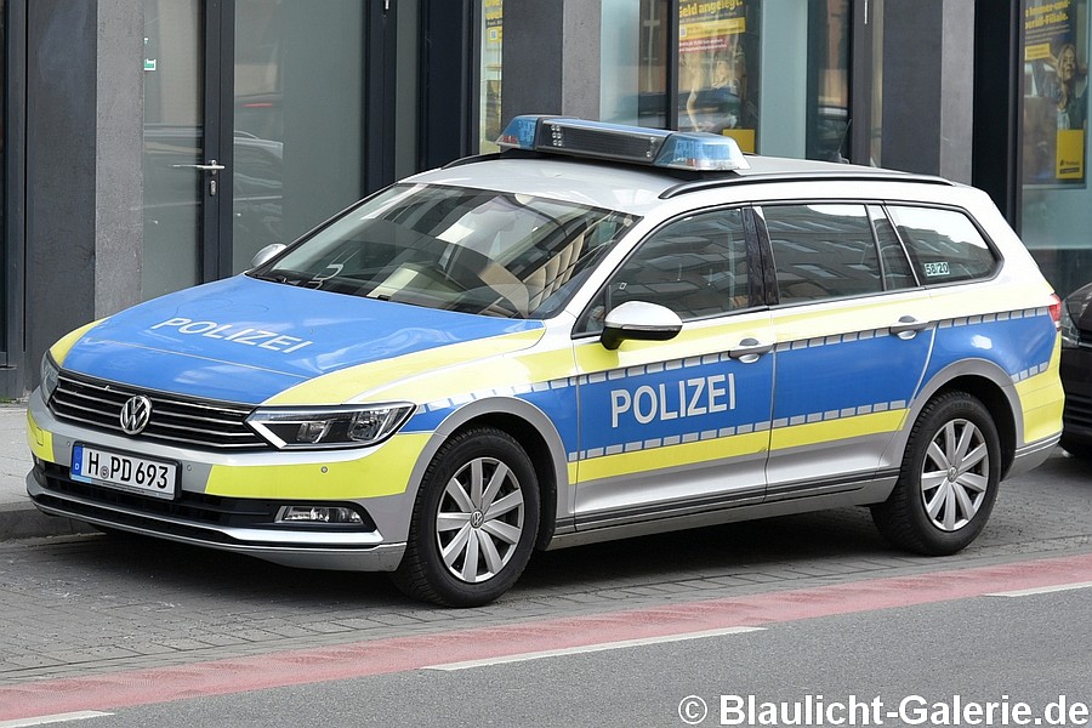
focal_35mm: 85
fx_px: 2578
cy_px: 364
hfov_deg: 23.9
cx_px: 546
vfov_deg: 16.1
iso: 400
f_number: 6.3
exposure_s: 1/160
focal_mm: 85
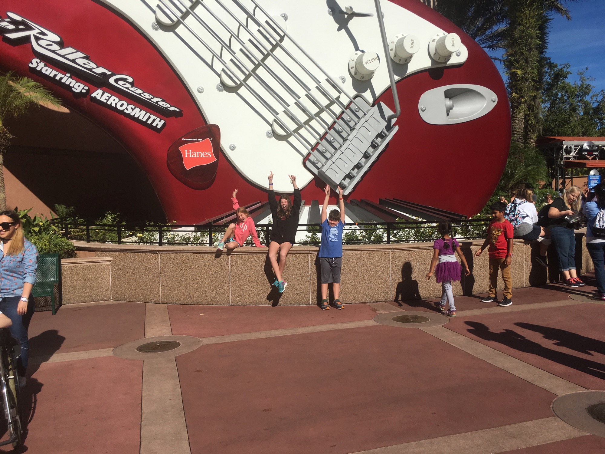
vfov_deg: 48.2
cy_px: 227
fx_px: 507
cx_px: 302
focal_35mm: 29
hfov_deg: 61.7
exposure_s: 1/3344
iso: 25
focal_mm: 4.15
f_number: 2.2
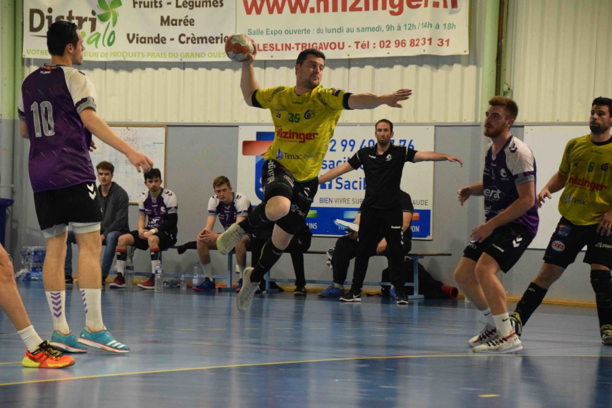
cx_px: 306
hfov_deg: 13.0
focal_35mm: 158
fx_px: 2677
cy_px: 204
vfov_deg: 8.7
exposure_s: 1/500
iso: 4000
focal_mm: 105
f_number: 6
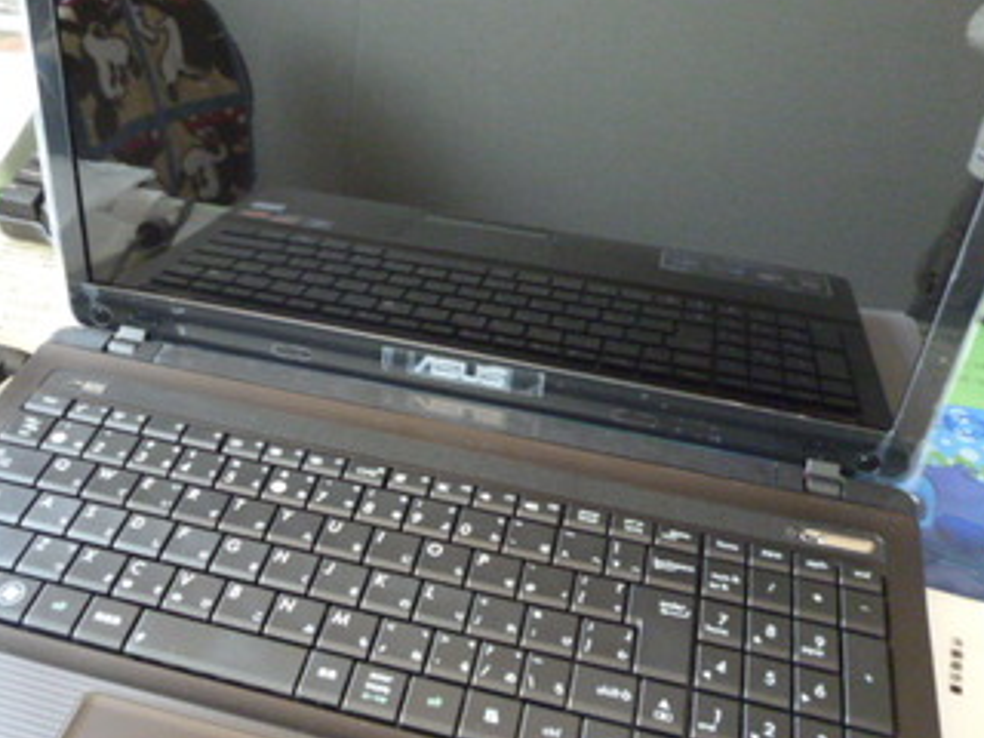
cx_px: 409
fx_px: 995
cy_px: 387
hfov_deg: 52.4
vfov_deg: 40.7
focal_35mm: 35
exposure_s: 1/25
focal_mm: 5
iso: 800
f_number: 3.1
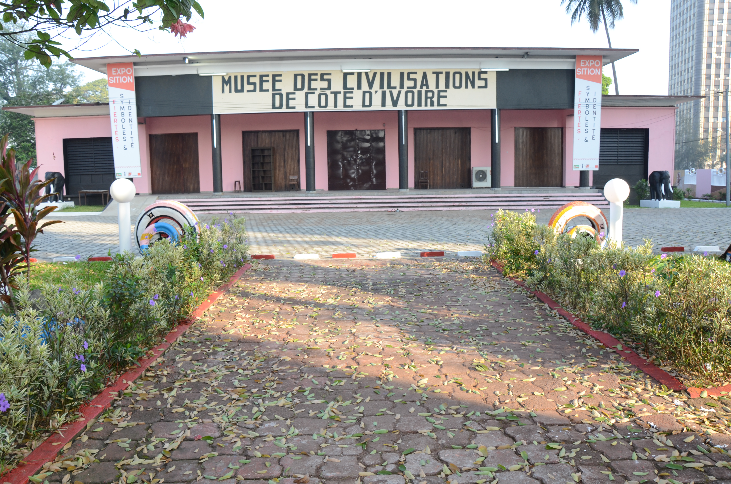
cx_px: 366
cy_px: 242
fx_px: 547
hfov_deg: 67.5
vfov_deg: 47.7
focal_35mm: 27
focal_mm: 18
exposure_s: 1/60
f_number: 7.1
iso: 200
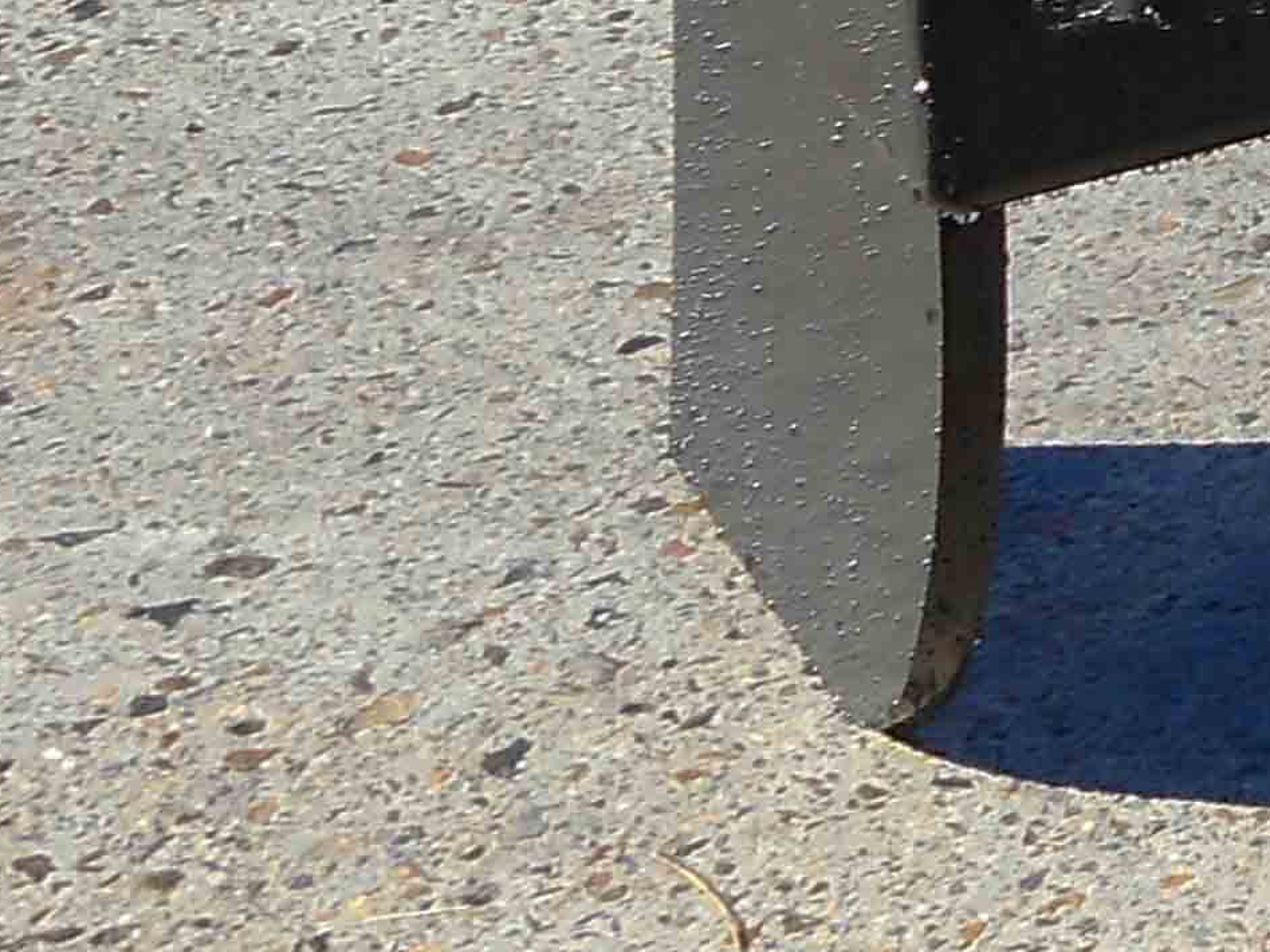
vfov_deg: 10.1
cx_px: 3102
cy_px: -909
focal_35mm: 136
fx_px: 4989
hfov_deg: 11.7
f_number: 3.7
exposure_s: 1/200
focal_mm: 4.5
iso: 80
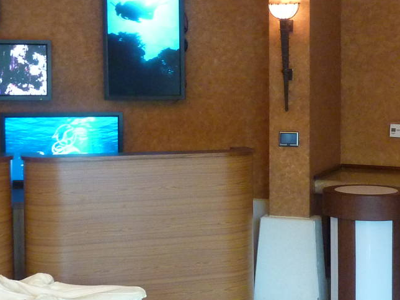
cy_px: 110
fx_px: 717
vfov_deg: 23.6
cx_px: 222
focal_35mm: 62
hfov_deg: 31.2
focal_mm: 4.1
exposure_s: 1/25
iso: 400
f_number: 3.3
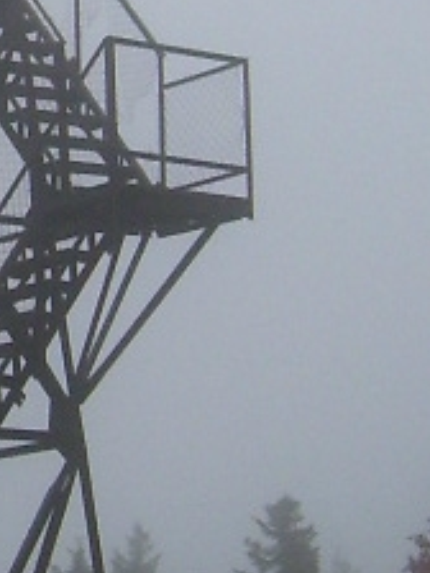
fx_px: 3014
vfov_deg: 10.8
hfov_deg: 8.0
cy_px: 153
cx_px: -228
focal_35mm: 182
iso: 80
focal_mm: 5.6
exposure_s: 1/500
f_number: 4.8
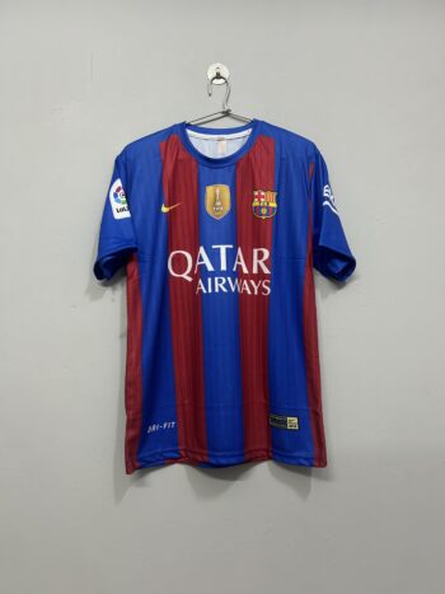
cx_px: 222
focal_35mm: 26
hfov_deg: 53.0
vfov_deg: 67.3
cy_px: 297
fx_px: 446
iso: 160
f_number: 1.5
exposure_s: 1/50
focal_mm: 5.7
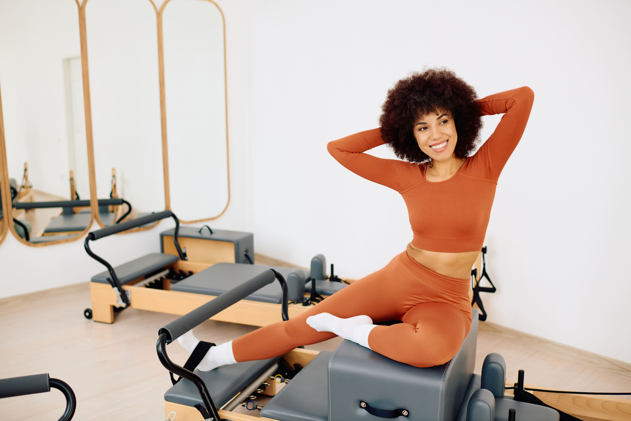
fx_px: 613
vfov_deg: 37.9
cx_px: 316
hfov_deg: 54.4
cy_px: 210
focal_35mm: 35
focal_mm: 35
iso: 400
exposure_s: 1/200
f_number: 2.8
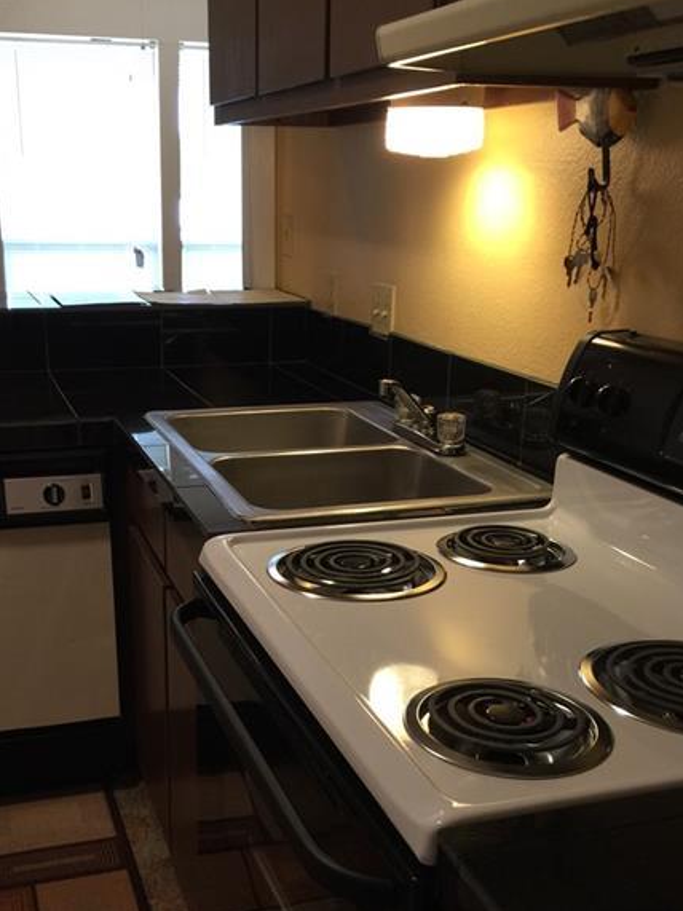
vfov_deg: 47.4
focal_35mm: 39
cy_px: 573
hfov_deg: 36.7
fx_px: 1026
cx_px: 279
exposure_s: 1/15
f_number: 2.2
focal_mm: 4.15
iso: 50
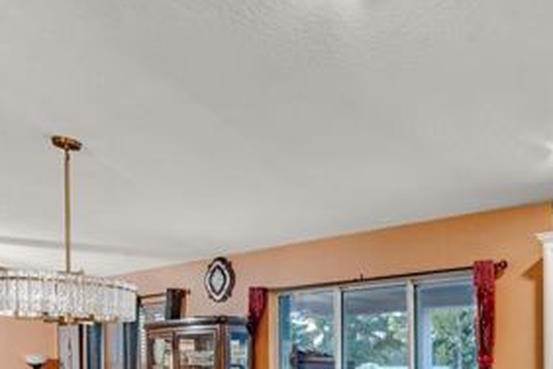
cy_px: 393
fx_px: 538
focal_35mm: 35
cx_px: 560
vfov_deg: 33.6
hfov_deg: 45.4
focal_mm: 14
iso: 160
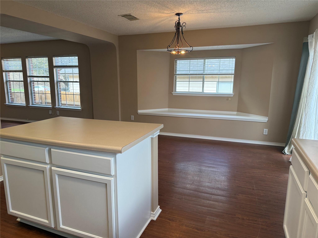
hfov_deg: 71.6
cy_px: 119
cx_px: 159
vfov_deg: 56.8
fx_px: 220
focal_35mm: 24
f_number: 1.78
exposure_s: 1/198
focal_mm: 6.76
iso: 160
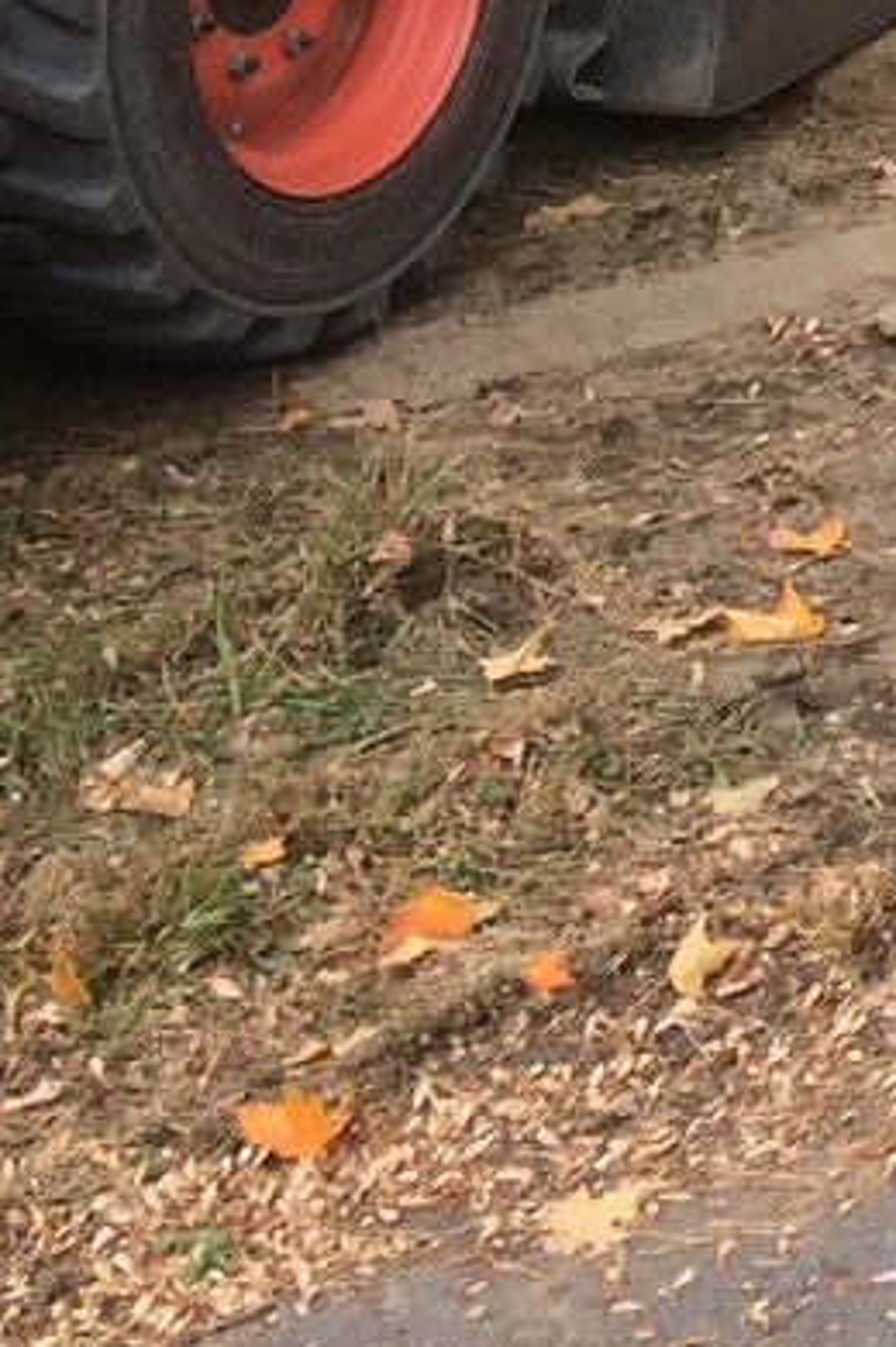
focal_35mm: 126
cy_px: -744
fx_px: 4712
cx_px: 2175
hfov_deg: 9.6
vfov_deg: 15.0
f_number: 2.2
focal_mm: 4.15
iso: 32
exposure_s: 1/604
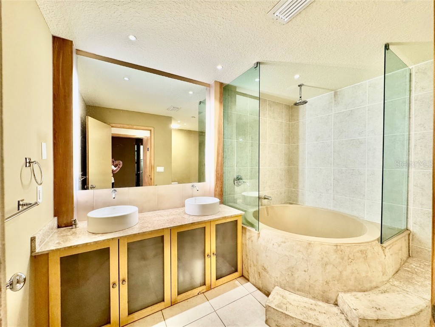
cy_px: 164
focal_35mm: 14
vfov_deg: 85.7
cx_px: 218
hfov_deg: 102.1
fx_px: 176
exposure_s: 1/60
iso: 250
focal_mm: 2.22
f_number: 2.2
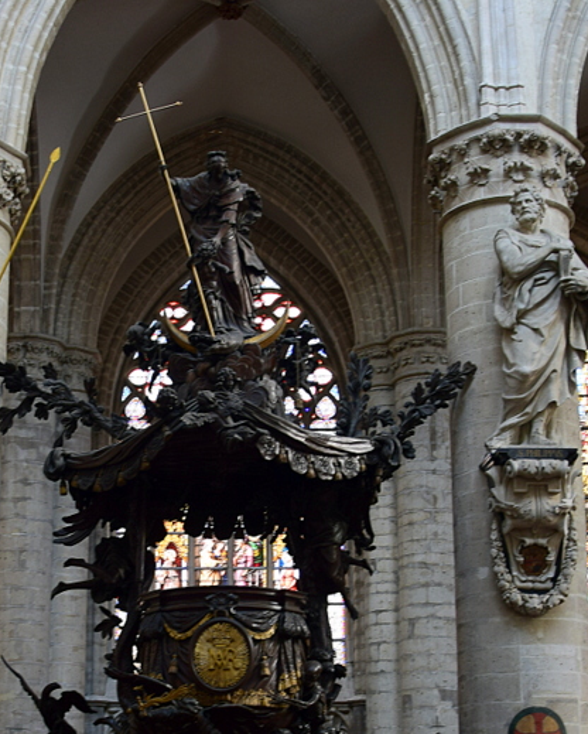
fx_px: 847
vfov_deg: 46.8
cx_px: 226
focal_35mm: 39
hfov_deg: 38.1
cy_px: 365
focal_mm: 18
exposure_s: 1/2.5
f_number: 3.5
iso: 125
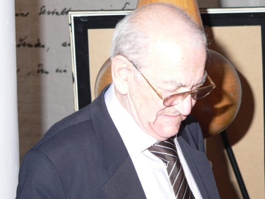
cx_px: 159
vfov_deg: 8.3
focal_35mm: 179
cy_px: 85
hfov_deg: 11.0
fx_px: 1370
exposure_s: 1/60
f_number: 2.8
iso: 100
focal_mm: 23.6
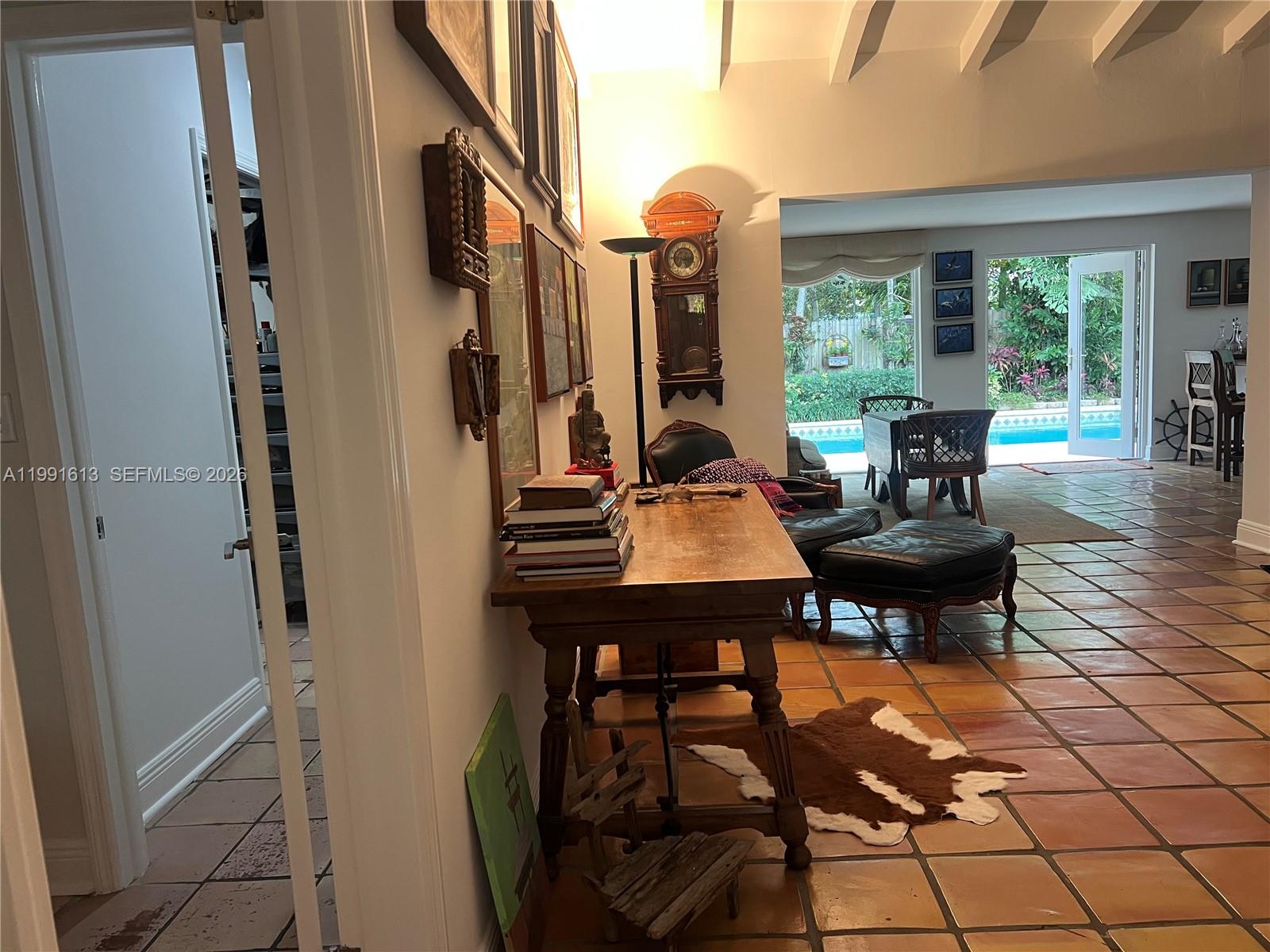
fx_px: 954
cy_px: 476
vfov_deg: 53.1
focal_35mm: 26
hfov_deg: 67.3
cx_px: 635
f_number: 1.5
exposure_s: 1/60
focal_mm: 5.7
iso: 125
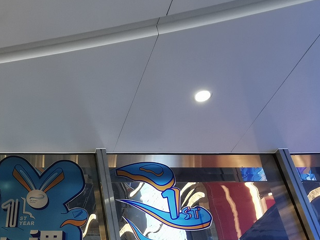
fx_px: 453
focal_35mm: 49
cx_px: -19
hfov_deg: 34.4
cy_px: 203
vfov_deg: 28.8
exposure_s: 1/50
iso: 160
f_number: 2.2
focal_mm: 2.26
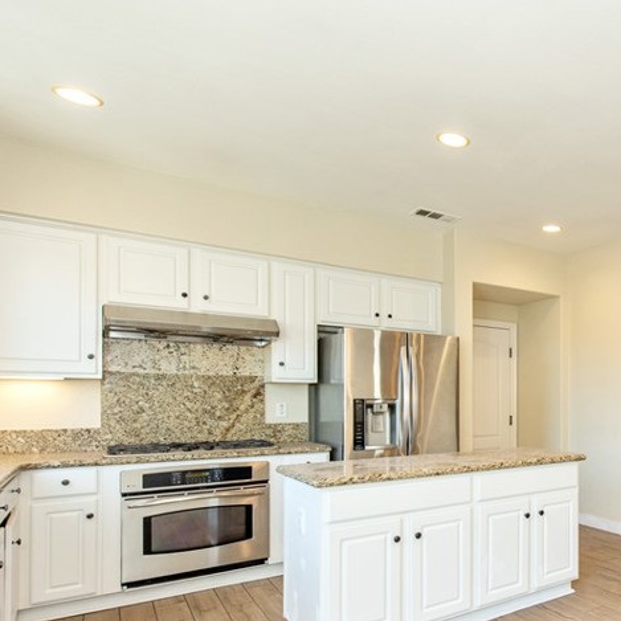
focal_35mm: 26
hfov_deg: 50.9
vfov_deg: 60.2
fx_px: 528
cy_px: 385
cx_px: 601
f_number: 5.6
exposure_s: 1/125
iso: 800
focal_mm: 14
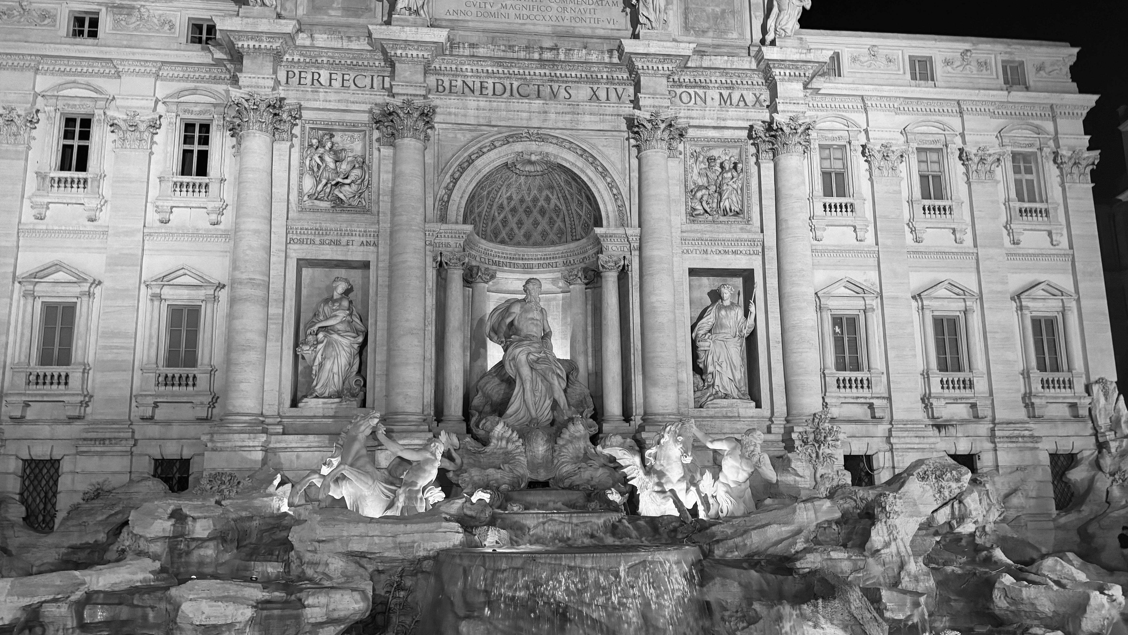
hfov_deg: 69.8
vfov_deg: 42.9
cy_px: 341
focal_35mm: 27
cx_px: 549
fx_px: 808
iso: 800
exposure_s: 1/33
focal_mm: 6.76
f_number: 1.78
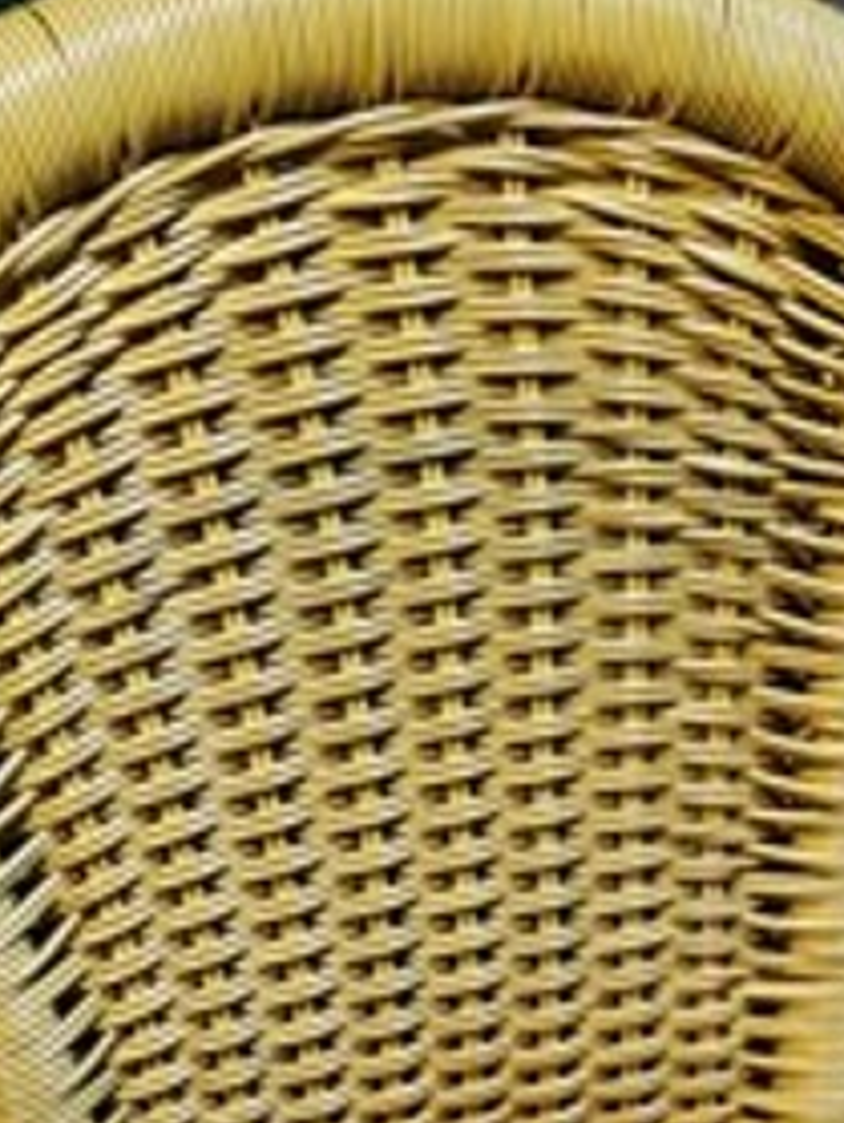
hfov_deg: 19.4
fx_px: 2467
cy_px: 1509
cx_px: 545
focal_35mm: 76
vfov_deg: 22.6
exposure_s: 1/40
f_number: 1.5
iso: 640
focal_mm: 4.3
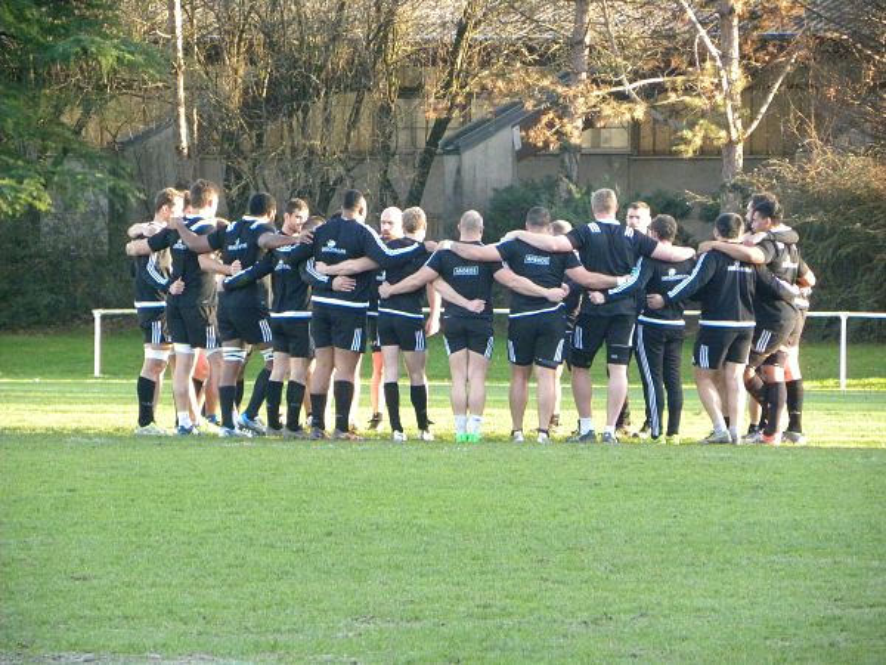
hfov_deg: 5.9
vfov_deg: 4.4
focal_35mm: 337
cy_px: 332
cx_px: 443
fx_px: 8626
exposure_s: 1/186
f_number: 5
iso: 493
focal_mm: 59.9
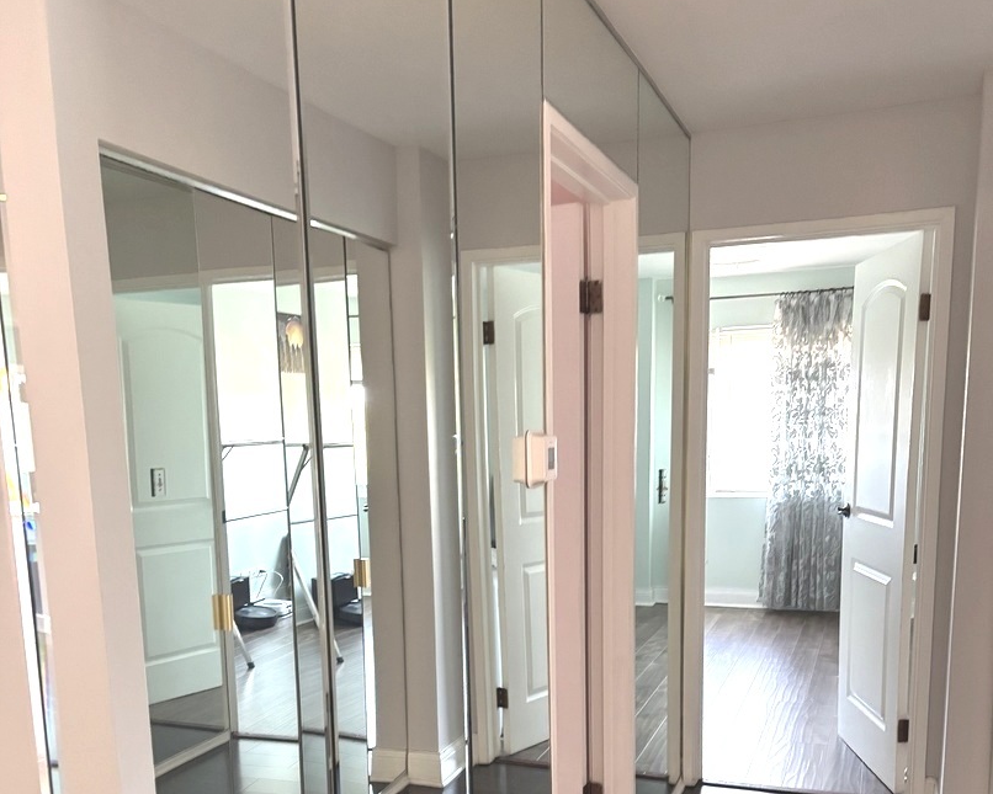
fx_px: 999
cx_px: 496
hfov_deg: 52.8
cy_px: 592
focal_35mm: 34
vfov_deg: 42.1
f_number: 1.6
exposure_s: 1/40
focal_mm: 5.96
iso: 500
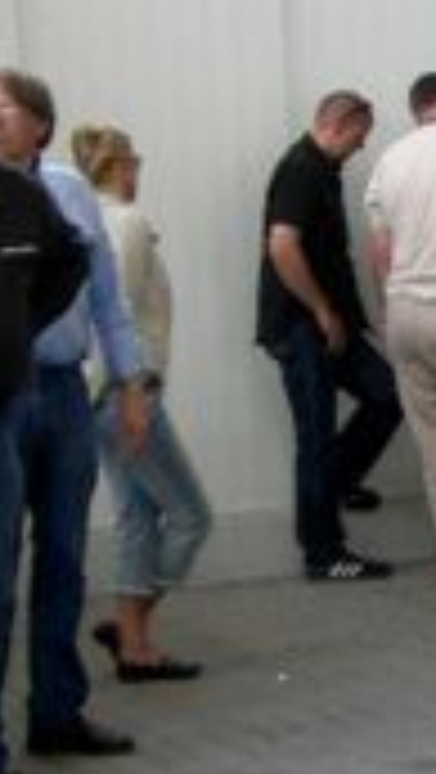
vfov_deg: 13.9
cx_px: 710
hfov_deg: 7.7
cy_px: 576
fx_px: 3159
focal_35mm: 154
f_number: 2.7
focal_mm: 6.2
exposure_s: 1/60
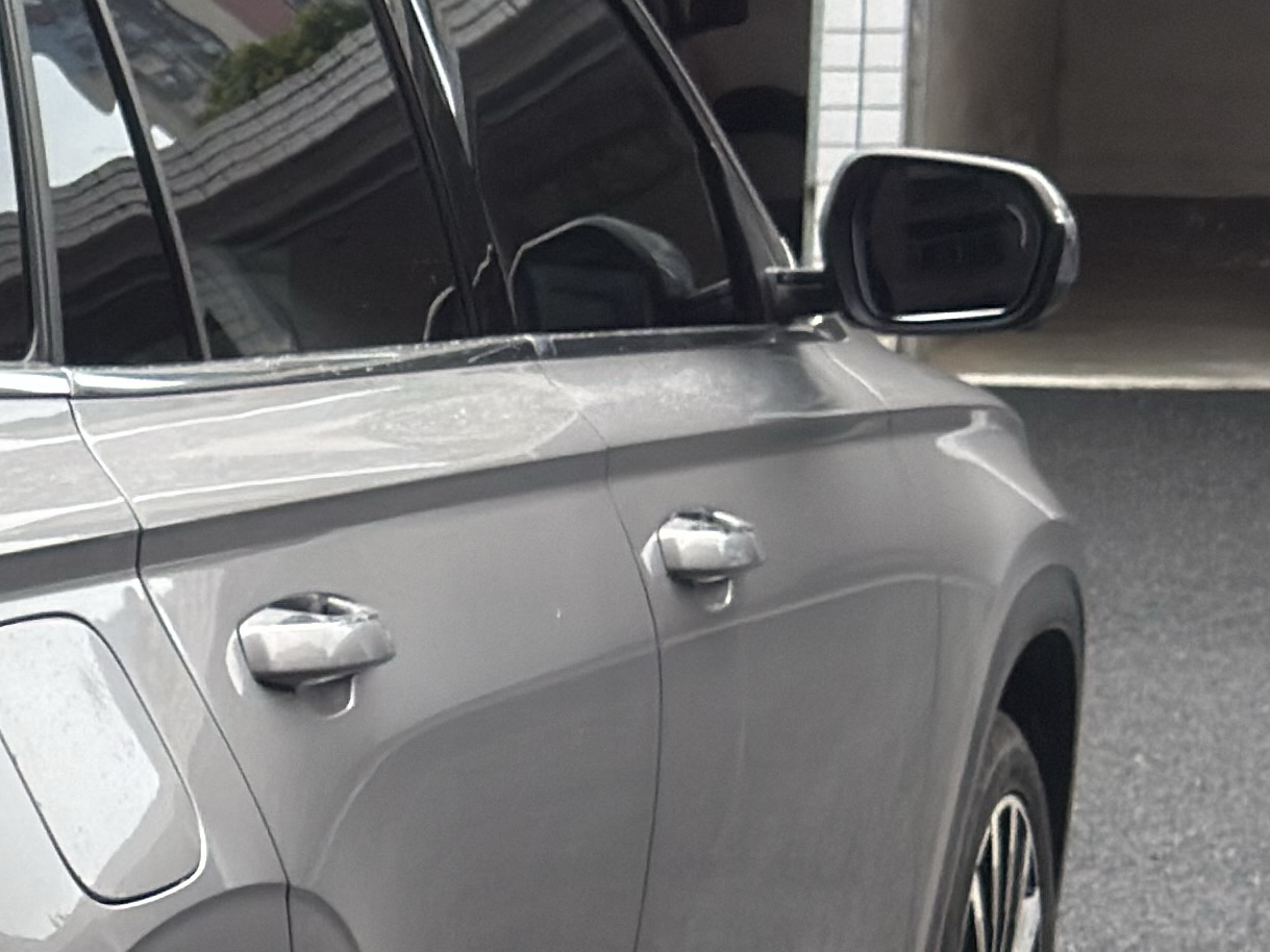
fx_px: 6016
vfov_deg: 9.0
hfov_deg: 10.7
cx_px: -1493
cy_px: 717
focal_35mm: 164
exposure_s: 1/69
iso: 100
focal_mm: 6.76
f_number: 1.78
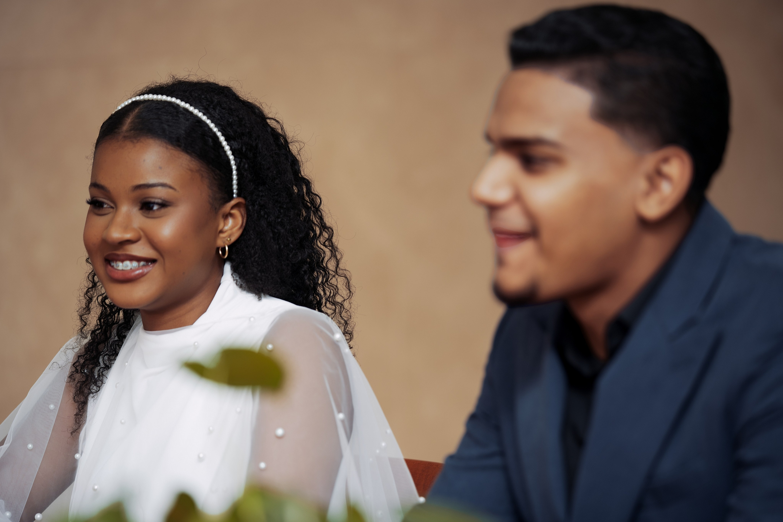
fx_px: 3088
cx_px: 392
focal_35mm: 142
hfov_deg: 14.4
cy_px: 261
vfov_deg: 9.7
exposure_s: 1/160
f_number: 2.8
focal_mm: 142
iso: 160
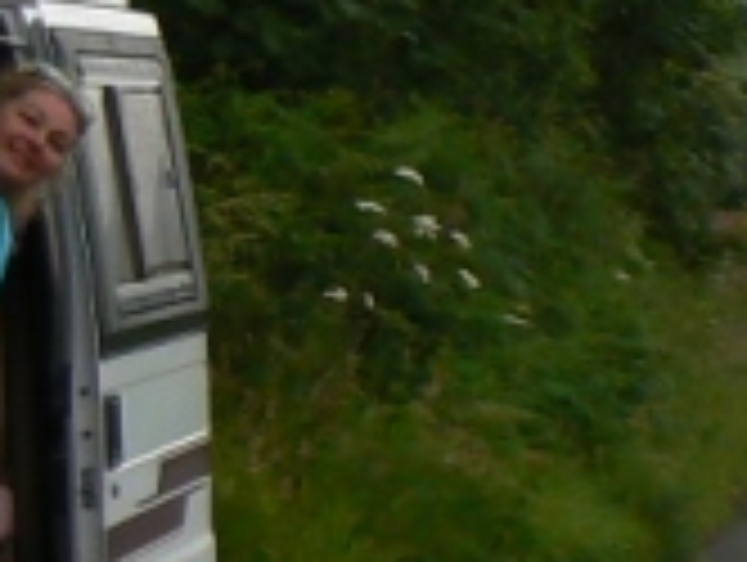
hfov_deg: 8.3
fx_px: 4798
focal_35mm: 222
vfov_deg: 6.7
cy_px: 656
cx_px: 1670
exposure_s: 1/60
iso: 80
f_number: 4
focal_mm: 6
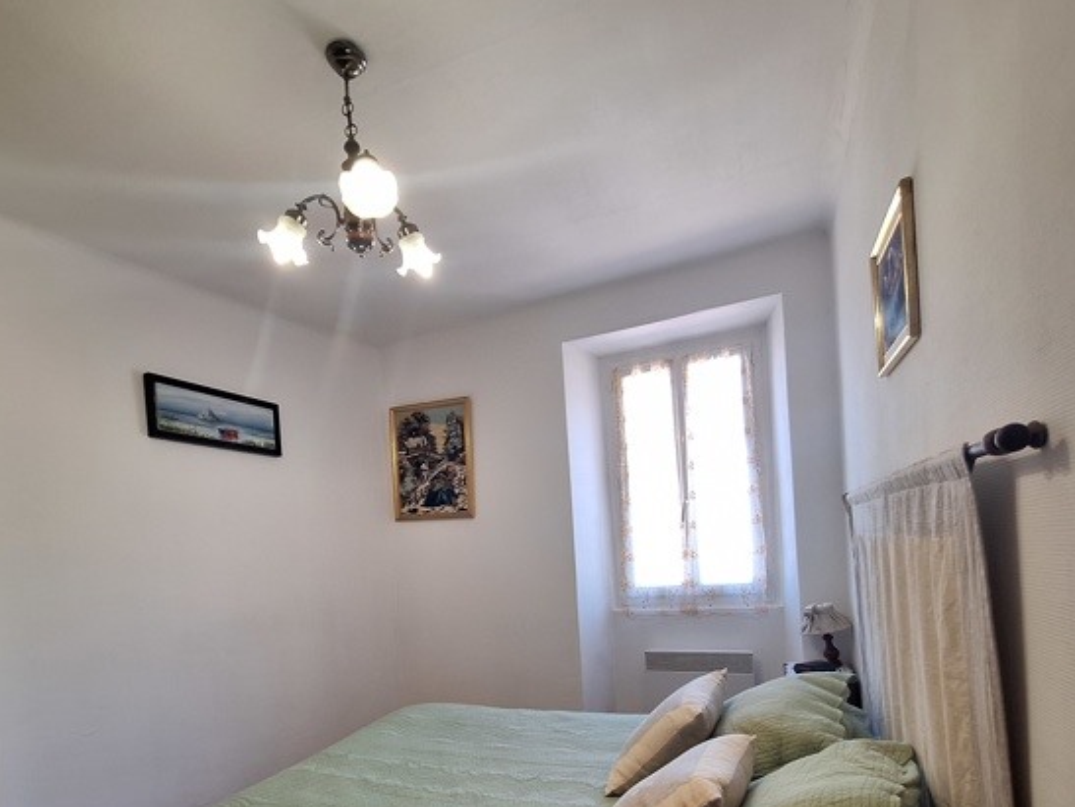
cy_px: 558
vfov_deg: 66.3
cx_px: 527
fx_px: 590
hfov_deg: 84.6
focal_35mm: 19
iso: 80
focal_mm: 1.74
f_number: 2.2
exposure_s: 1/40
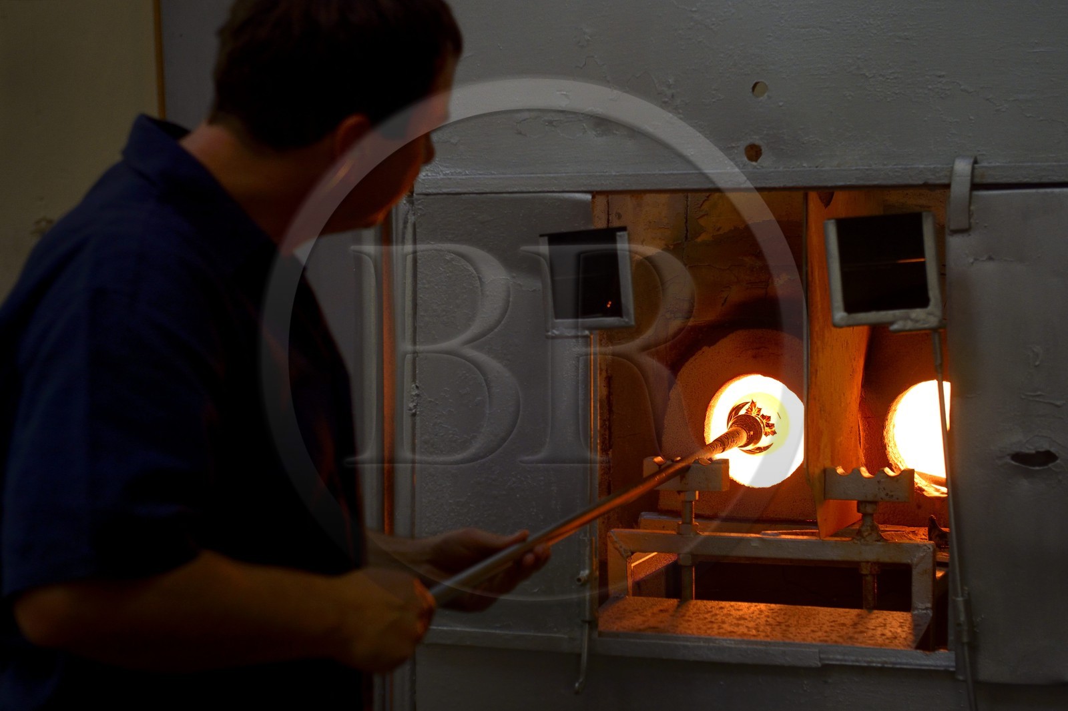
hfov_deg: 30.5
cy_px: 356
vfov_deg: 20.6
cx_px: 534
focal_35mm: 66
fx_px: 1957
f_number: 4.5
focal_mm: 66
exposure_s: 1/640
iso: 800
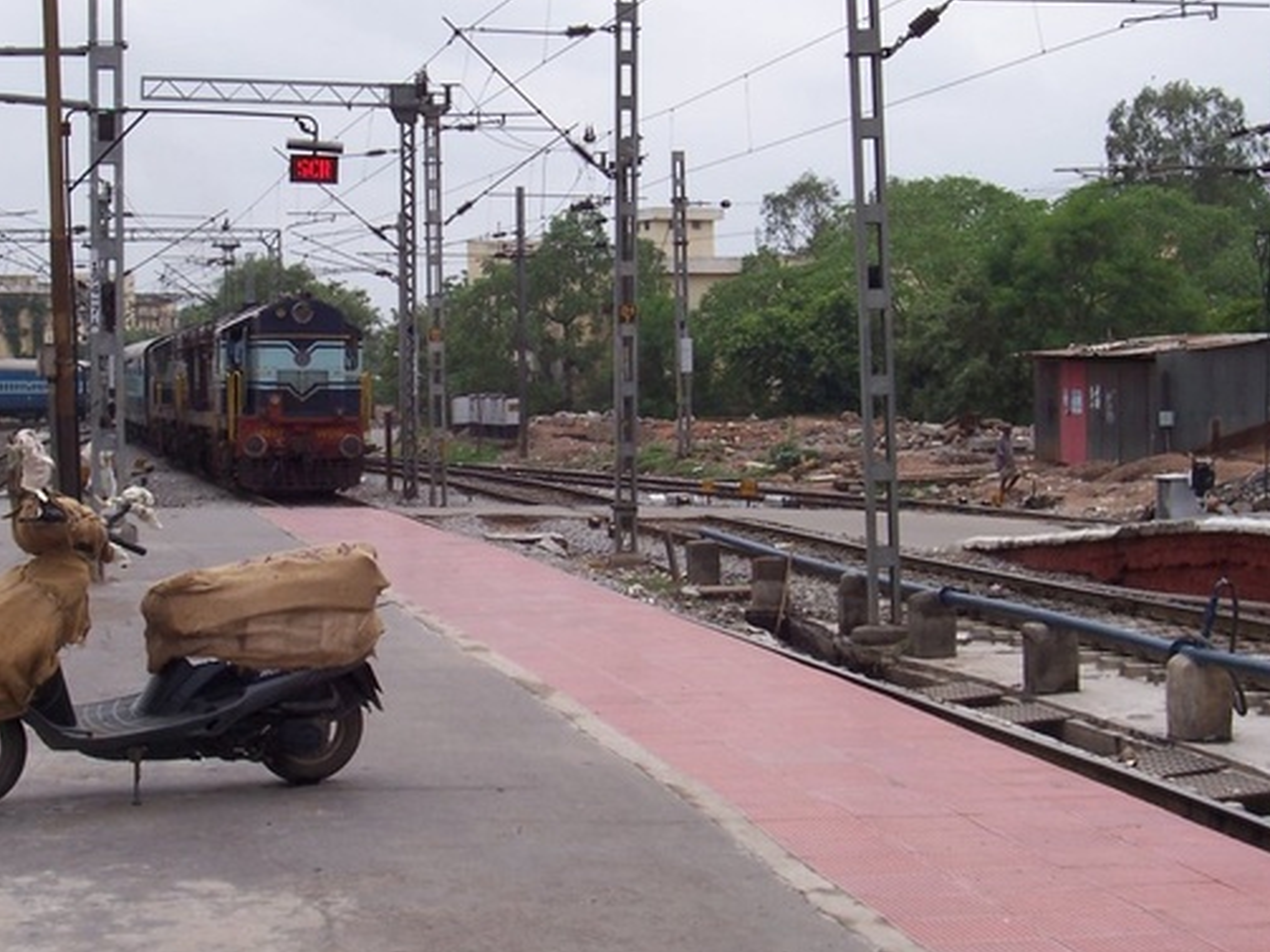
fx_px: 3081
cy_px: 442
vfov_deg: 17.6
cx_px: 480
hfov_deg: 23.2
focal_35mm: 84
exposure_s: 1/350
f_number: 6.7
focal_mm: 10.8
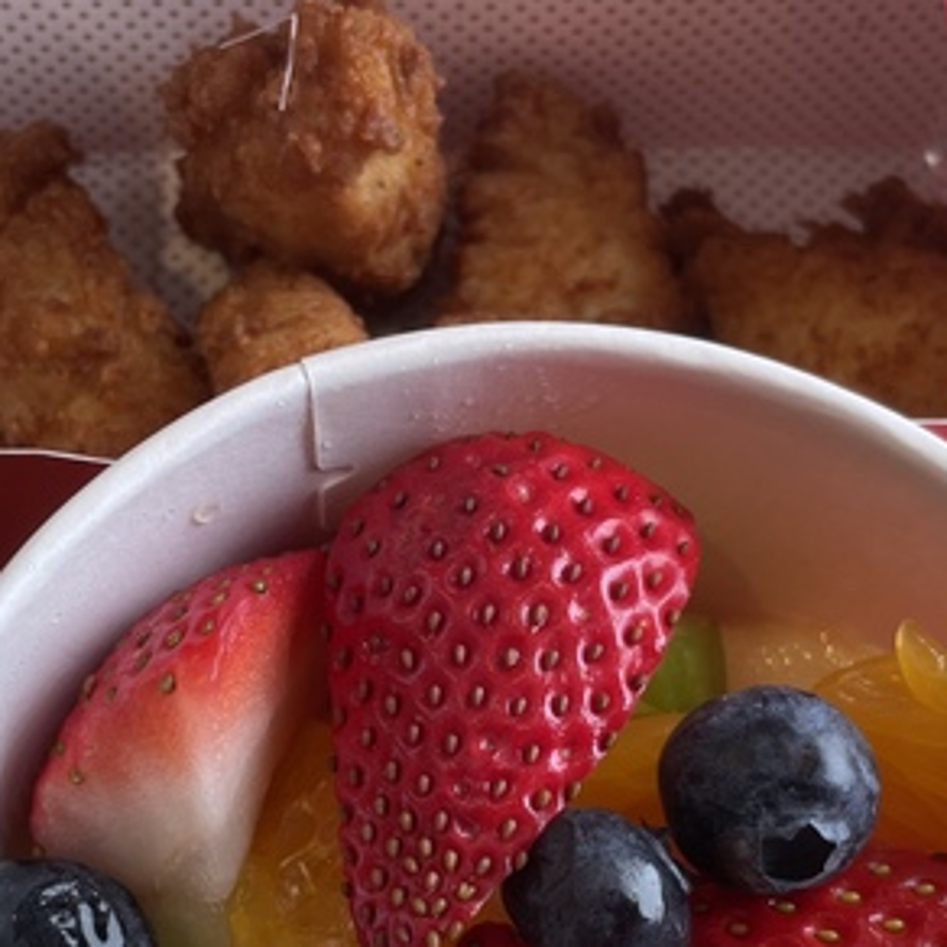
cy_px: 691
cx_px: 410
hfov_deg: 30.0
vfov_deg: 29.6
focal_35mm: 57
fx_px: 1764
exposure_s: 1/120
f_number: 1.6
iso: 40
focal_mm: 4.2
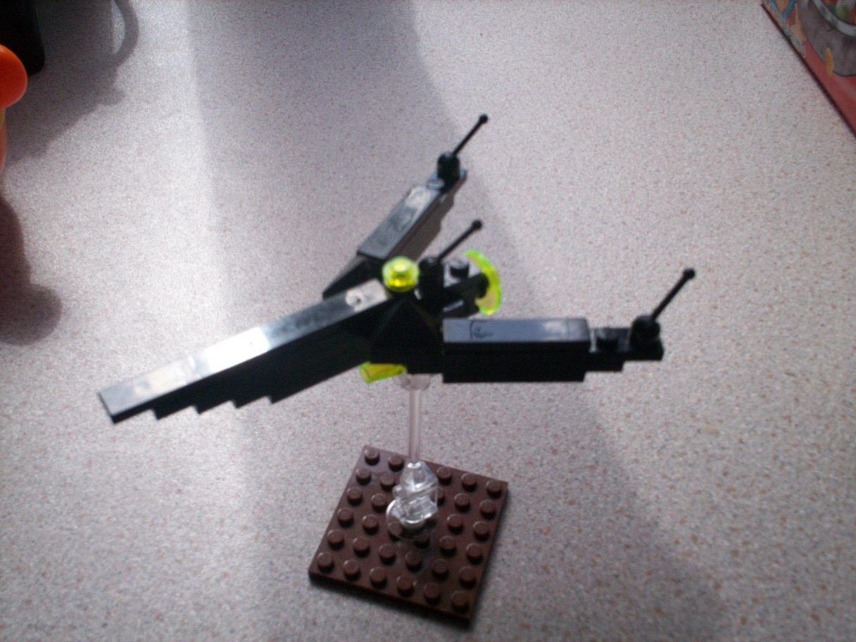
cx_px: 428
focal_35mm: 36
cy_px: 321
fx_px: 890
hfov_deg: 51.4
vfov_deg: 39.7
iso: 100
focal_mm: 6
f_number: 4.5
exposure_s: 1/173
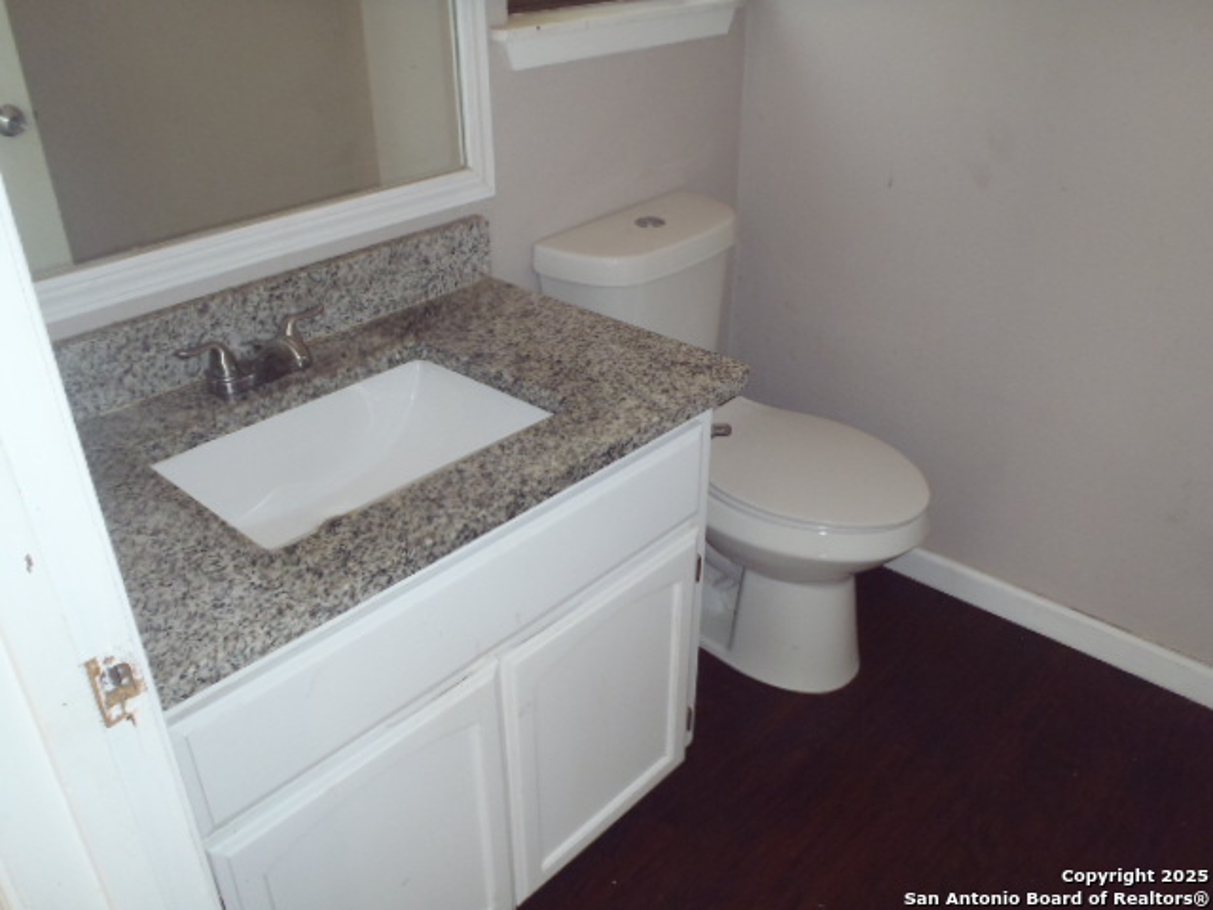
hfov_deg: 63.4
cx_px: 606
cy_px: 455
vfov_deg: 49.7
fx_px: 981
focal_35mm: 28
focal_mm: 5
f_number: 3.9
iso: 250
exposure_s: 1/30
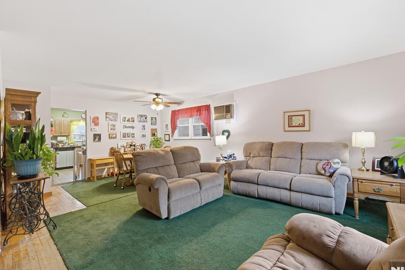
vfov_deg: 77.3
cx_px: 215
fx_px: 169
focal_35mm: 15
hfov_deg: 100.3
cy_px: 136
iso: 640
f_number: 8
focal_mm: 14
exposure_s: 1/15
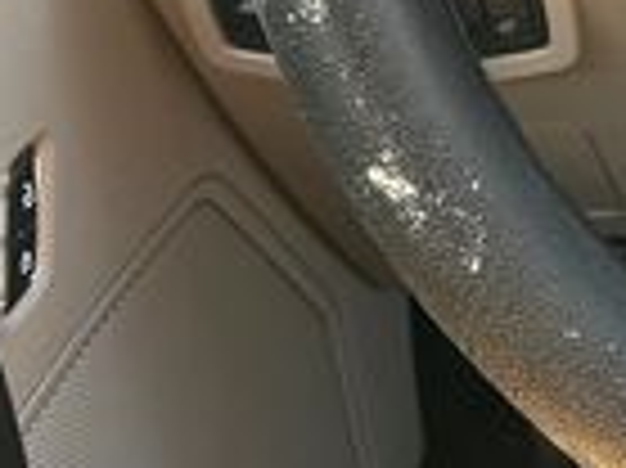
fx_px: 2168
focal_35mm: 120
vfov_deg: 11.4
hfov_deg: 13.9
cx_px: 1243
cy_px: -382
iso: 125
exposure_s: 1/119
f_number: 1.5
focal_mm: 5.7
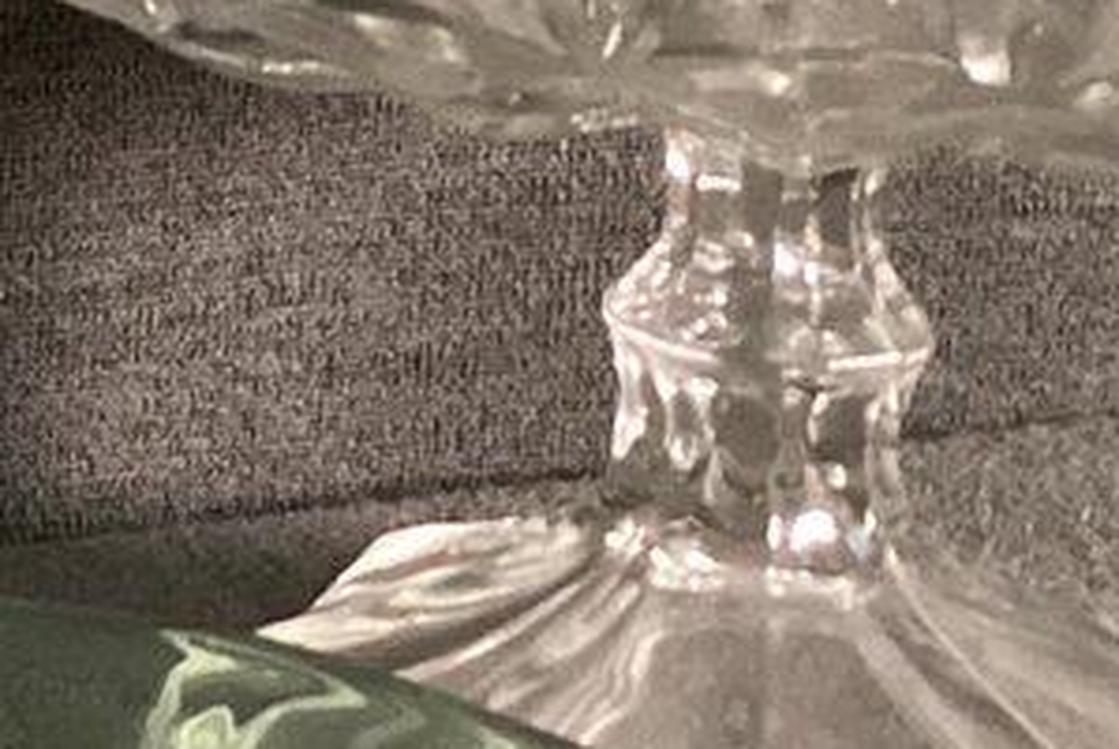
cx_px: -672
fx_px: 5071
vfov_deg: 8.3
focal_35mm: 163
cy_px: -227
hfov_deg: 11.9
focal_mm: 3.3
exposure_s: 1/40
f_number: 2.4
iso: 400
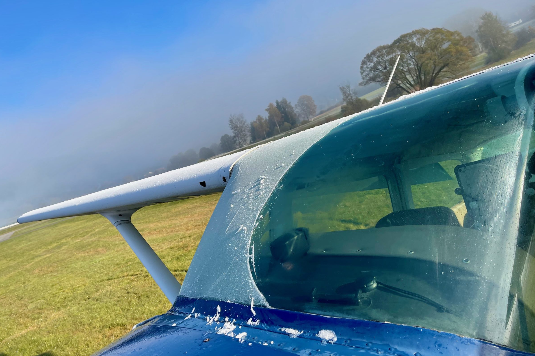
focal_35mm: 29
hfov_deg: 63.6
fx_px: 431
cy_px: 164
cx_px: 257
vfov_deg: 44.9
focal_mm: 5.1
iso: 32
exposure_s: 1/2387
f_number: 1.6
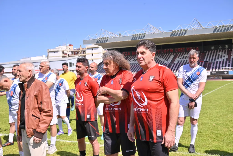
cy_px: 78
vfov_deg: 33.4
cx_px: 116
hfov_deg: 48.5
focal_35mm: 40
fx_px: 259
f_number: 9
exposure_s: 1/800
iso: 400
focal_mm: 40
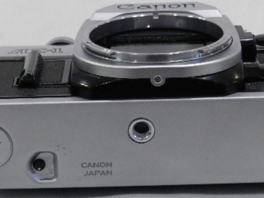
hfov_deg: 11.0
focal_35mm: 180
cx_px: 152
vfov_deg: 8.2
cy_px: 74
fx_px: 1373
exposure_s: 1/100
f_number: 4.6
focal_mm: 17.7
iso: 800
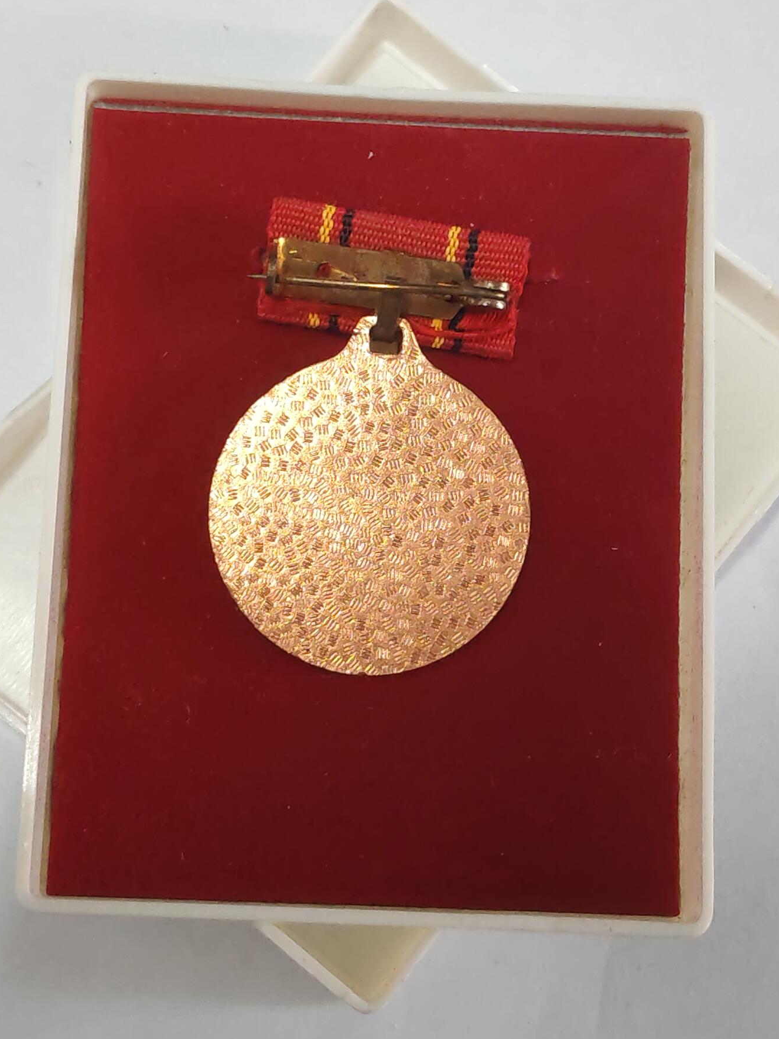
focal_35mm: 69
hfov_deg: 21.3
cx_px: 389
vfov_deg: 28.2
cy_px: 516
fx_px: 2071
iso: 1000
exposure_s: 1/50
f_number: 1.95
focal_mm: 5.52
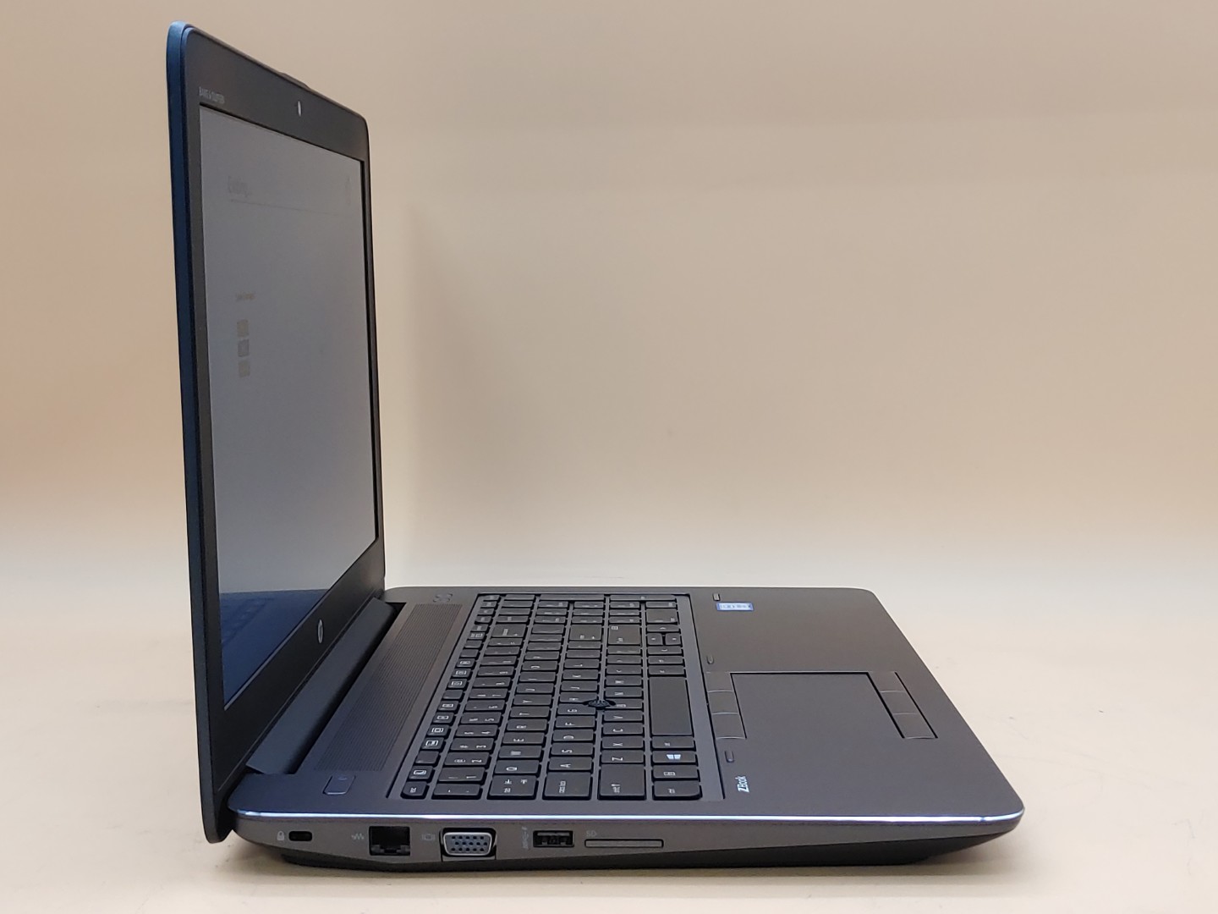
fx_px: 1619
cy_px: 457
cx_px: 609
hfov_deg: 41.2
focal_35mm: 46
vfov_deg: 31.5
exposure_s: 1/120
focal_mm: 4.36
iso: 100
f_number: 1.8
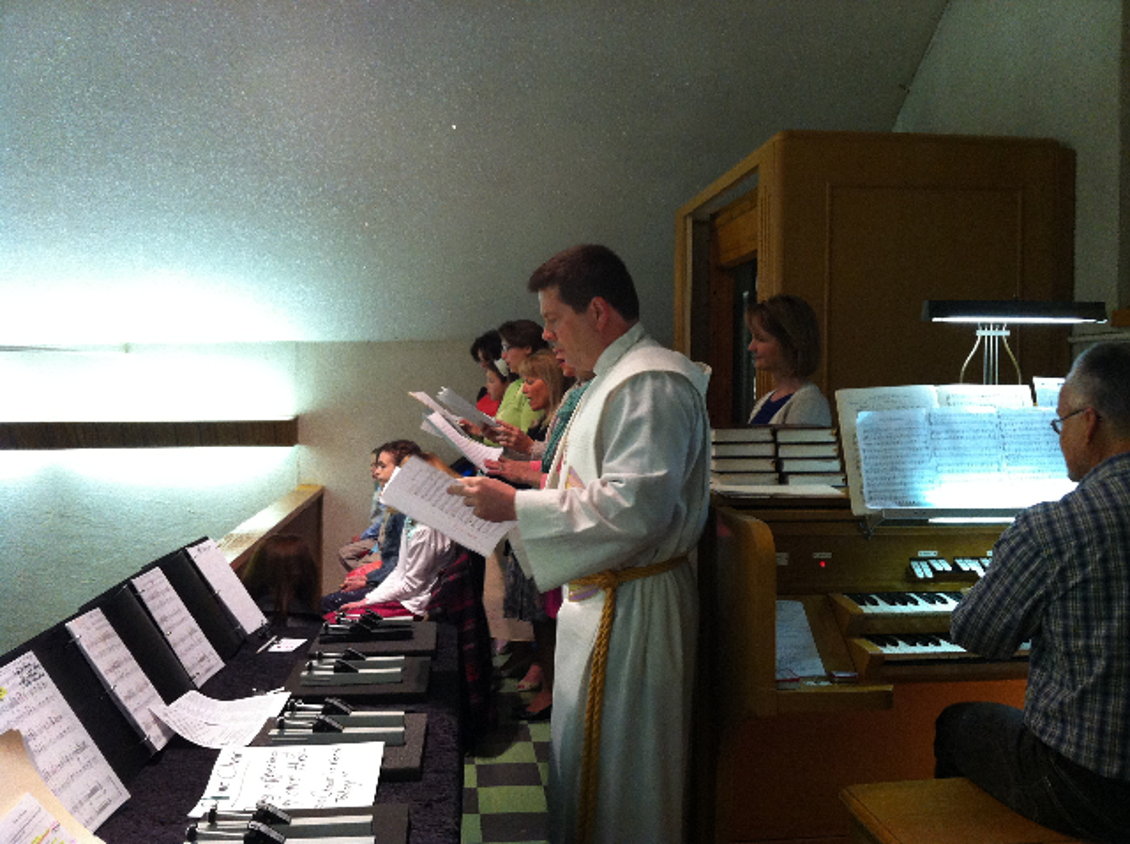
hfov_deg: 52.7
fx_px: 1141
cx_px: 565
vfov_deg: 40.6
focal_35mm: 35
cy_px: 422
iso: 160
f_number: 2.8
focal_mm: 3.85
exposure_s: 1/15
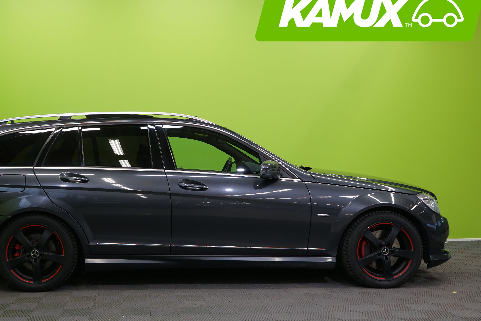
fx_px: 588
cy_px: 184
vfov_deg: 30.5
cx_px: 172
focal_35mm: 44
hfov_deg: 44.0
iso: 400
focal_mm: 32
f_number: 5.6
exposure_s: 1/30
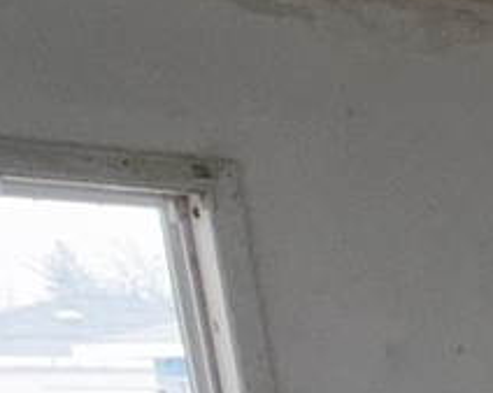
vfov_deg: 14.5
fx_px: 1355
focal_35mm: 93
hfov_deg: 13.1
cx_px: 1298
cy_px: 707
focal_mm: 2.22
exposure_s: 1/122
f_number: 2.2
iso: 80
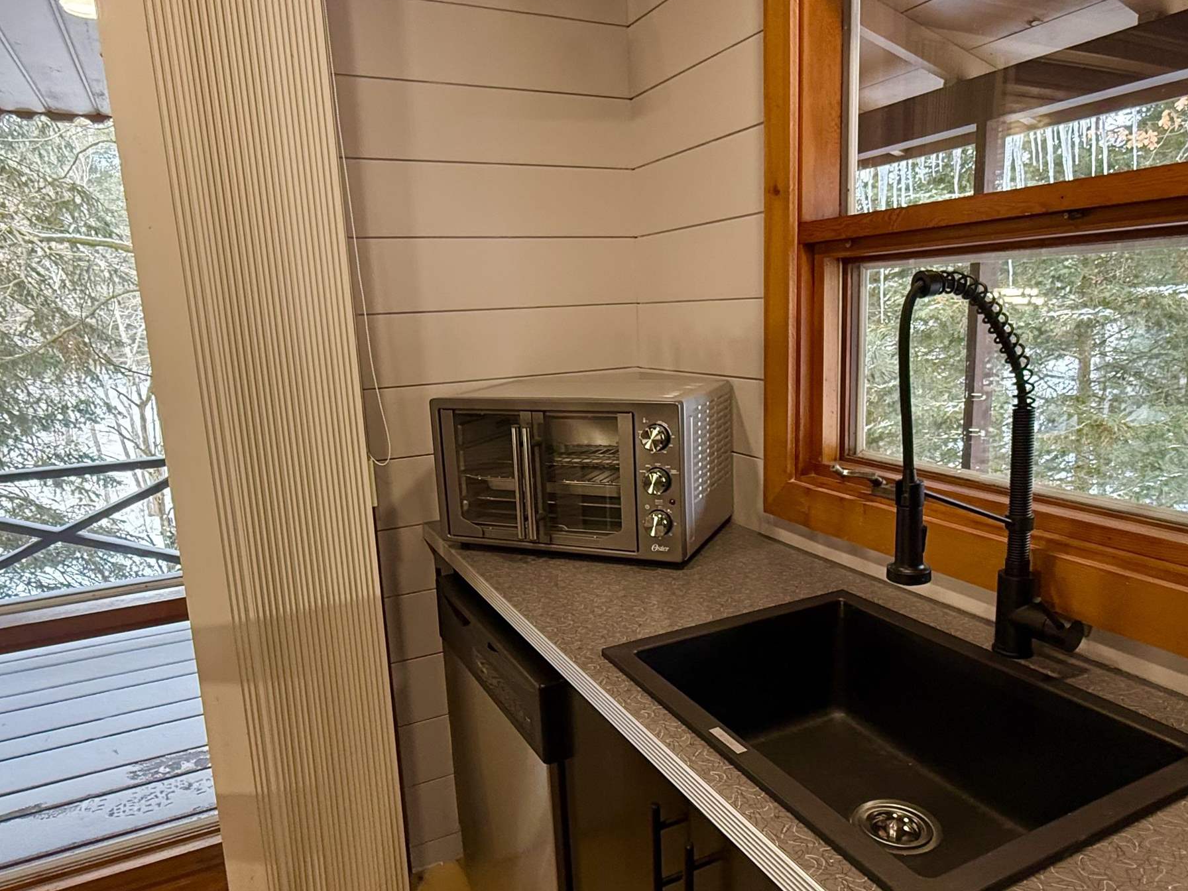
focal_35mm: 24
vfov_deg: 56.8
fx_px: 824
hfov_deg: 71.6
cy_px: 467
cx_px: 615
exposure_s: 1/60
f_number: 2.2
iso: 250
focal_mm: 2.22
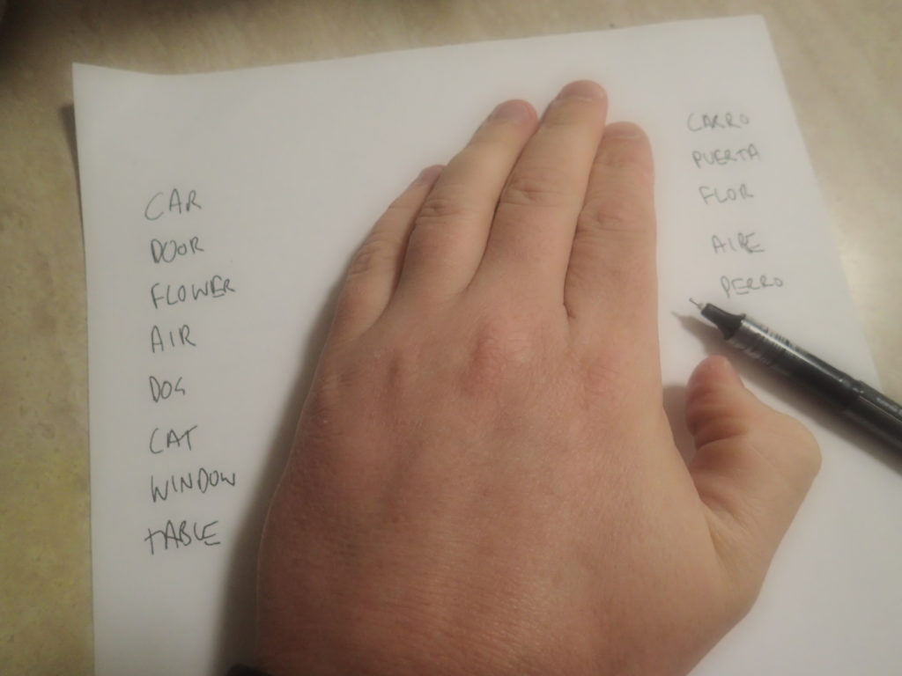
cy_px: 338
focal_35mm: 25
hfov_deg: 69.4
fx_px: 651
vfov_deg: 54.9
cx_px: 451
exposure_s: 1/30
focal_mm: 4.5
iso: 640
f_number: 2
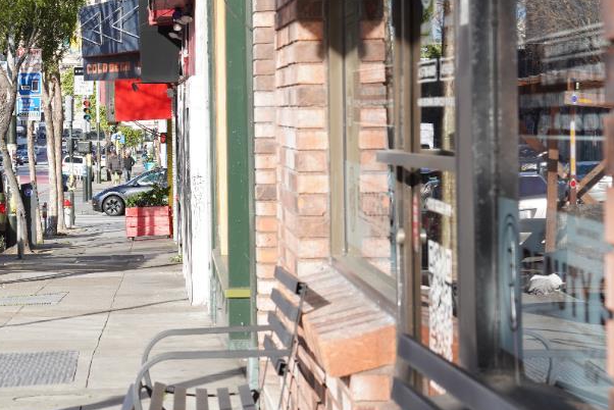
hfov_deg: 16.5
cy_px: 114
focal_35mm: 122
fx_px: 2082
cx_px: 35
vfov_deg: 11.2
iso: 250
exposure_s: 1/400
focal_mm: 49
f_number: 6.3
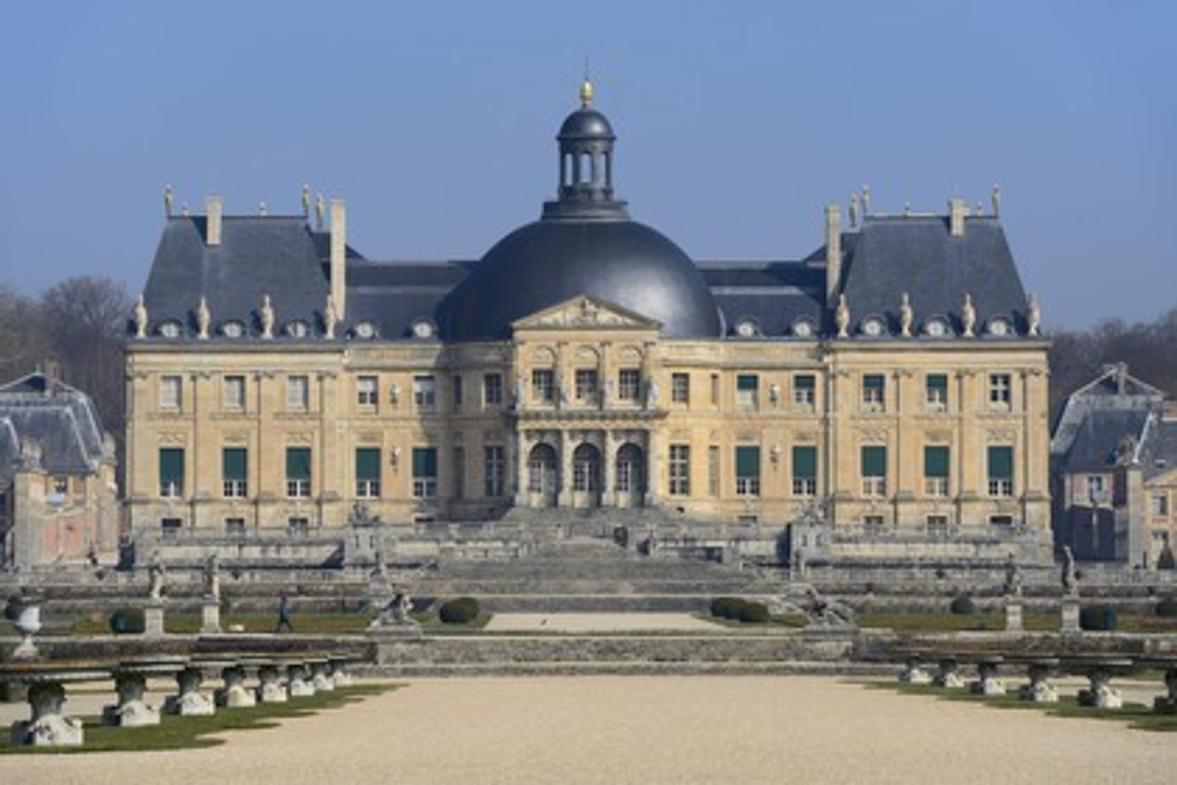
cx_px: 588
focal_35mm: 200
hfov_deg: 10.3
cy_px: 392
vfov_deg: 6.9
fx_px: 6538
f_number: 9
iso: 100
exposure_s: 1/250
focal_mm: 200
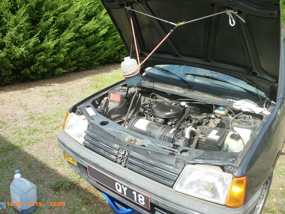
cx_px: 142
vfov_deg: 48.2
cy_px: 107
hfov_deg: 61.7
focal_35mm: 29
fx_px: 239
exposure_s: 1/250
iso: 125
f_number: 3.3
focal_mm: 5.2
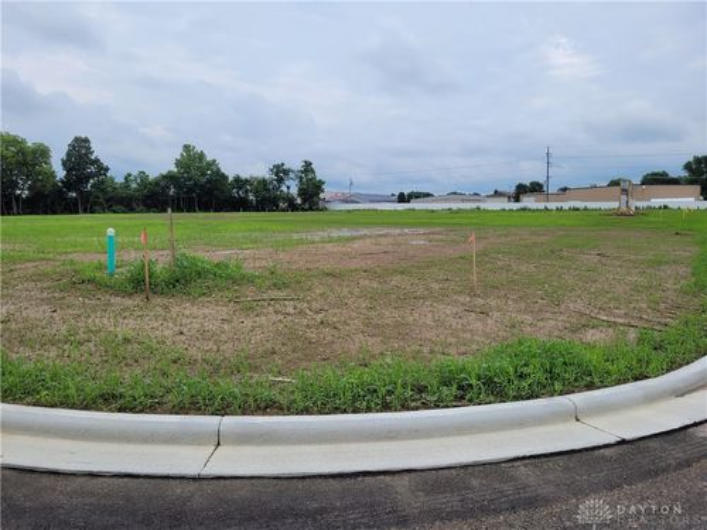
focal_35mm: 26
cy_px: 265
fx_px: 531
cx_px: 354
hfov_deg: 67.3
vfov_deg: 53.1
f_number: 1.8
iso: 40
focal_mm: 5.4
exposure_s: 1/2600
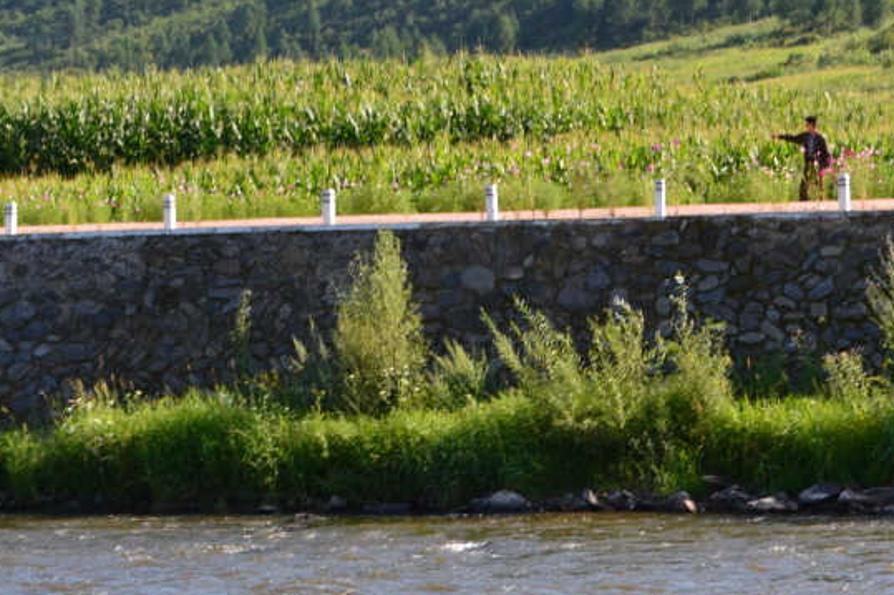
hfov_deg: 14.8
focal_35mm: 138
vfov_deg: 9.9
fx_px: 3422
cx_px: 735
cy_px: 229
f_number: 10
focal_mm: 55
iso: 400
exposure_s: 1/250
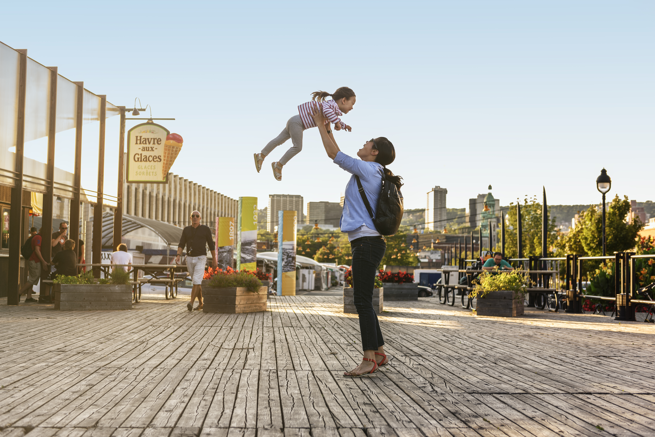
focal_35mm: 50
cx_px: 328
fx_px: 910
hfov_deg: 39.6
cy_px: 218
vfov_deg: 27.0
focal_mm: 50
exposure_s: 1/250
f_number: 4
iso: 320
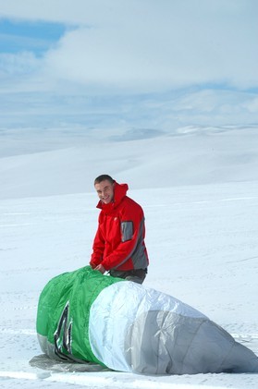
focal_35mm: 168
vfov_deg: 12.3
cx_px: 129
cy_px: 194
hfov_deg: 8.1
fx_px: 1813
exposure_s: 1/1000
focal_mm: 112
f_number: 9.5
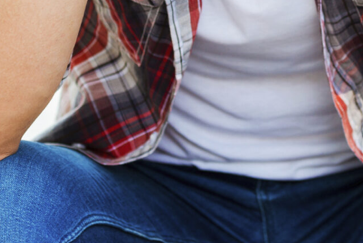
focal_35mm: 279
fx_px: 2815
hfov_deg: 7.4
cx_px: 209
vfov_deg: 4.9
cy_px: -8
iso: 200
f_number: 3.5
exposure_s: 1/160
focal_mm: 70
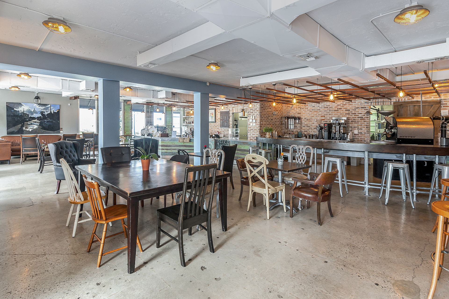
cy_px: 150
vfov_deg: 70.4
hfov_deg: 93.3
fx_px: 212
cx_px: 224
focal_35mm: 17
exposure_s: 1/4
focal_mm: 17
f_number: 11
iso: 320
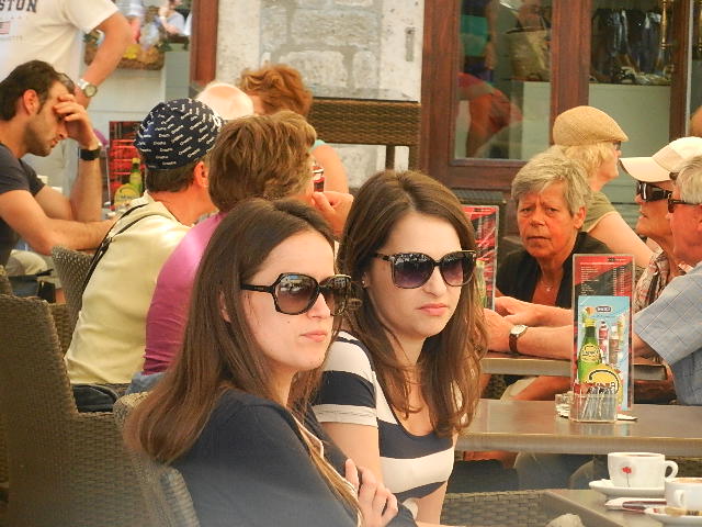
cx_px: 351
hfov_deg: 7.9
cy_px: 264
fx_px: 5110
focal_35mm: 252
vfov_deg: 5.9
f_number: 5.3
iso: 640
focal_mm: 45.3
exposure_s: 1/250
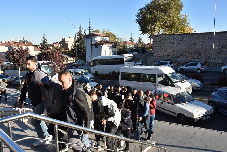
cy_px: 76
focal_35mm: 30
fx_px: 189
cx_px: 114
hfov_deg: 61.9
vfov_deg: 43.6
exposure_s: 1/250
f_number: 14
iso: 400
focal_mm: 20
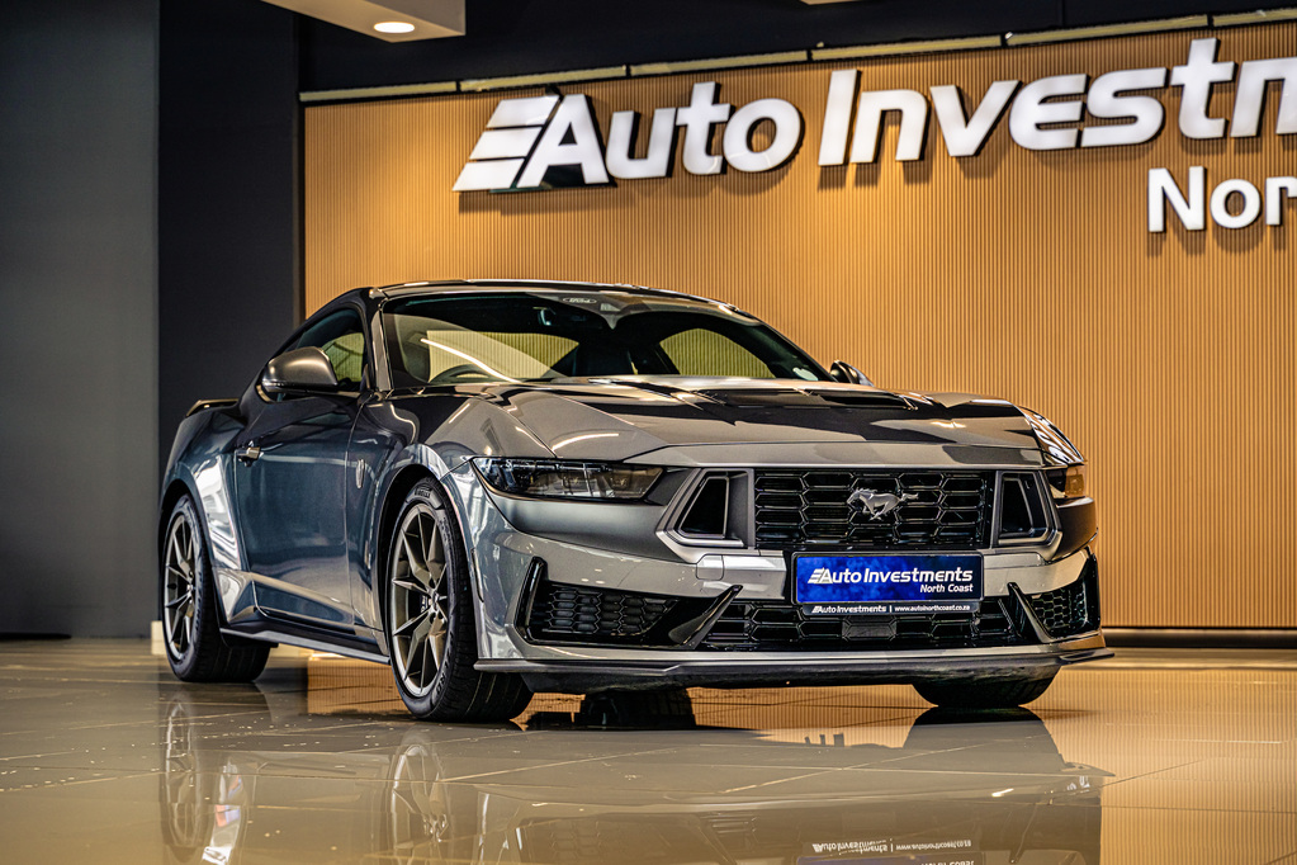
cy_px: 432
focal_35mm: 75
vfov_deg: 18.2
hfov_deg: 27.0
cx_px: 648
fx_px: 2702
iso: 250
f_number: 4.5
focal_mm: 75
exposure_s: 1/100
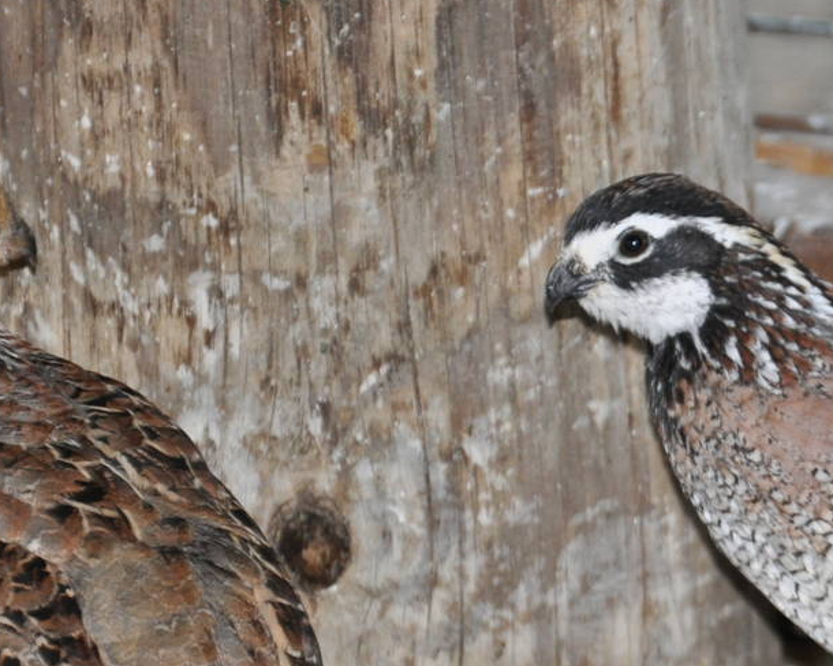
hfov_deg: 5.0
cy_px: 454
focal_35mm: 387
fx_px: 9547
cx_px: 1056
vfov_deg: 4.0
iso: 800
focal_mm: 105
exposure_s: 1/60
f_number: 5.6
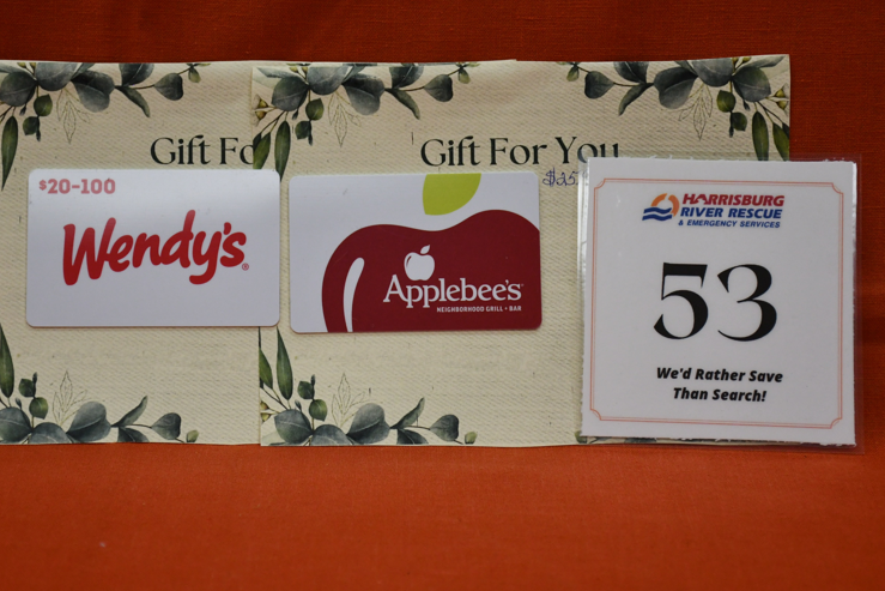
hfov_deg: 21.4
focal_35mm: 95
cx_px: 388
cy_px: 265
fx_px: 2336
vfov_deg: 14.4
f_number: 6.3
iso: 1250
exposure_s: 1/160
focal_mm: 52
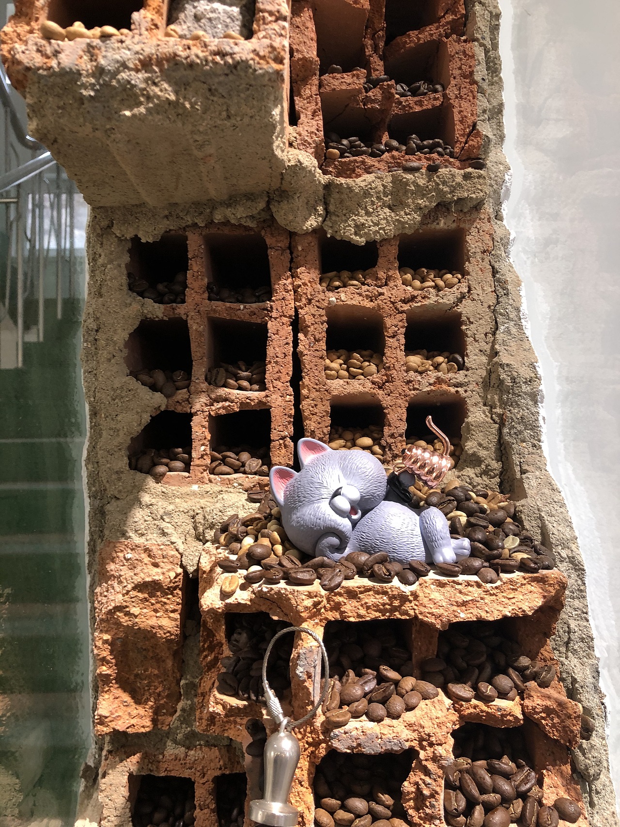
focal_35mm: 28
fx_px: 669
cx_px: 310
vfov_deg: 63.4
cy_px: 414
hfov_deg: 49.7
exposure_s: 1/17
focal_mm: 4
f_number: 1.8
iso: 40
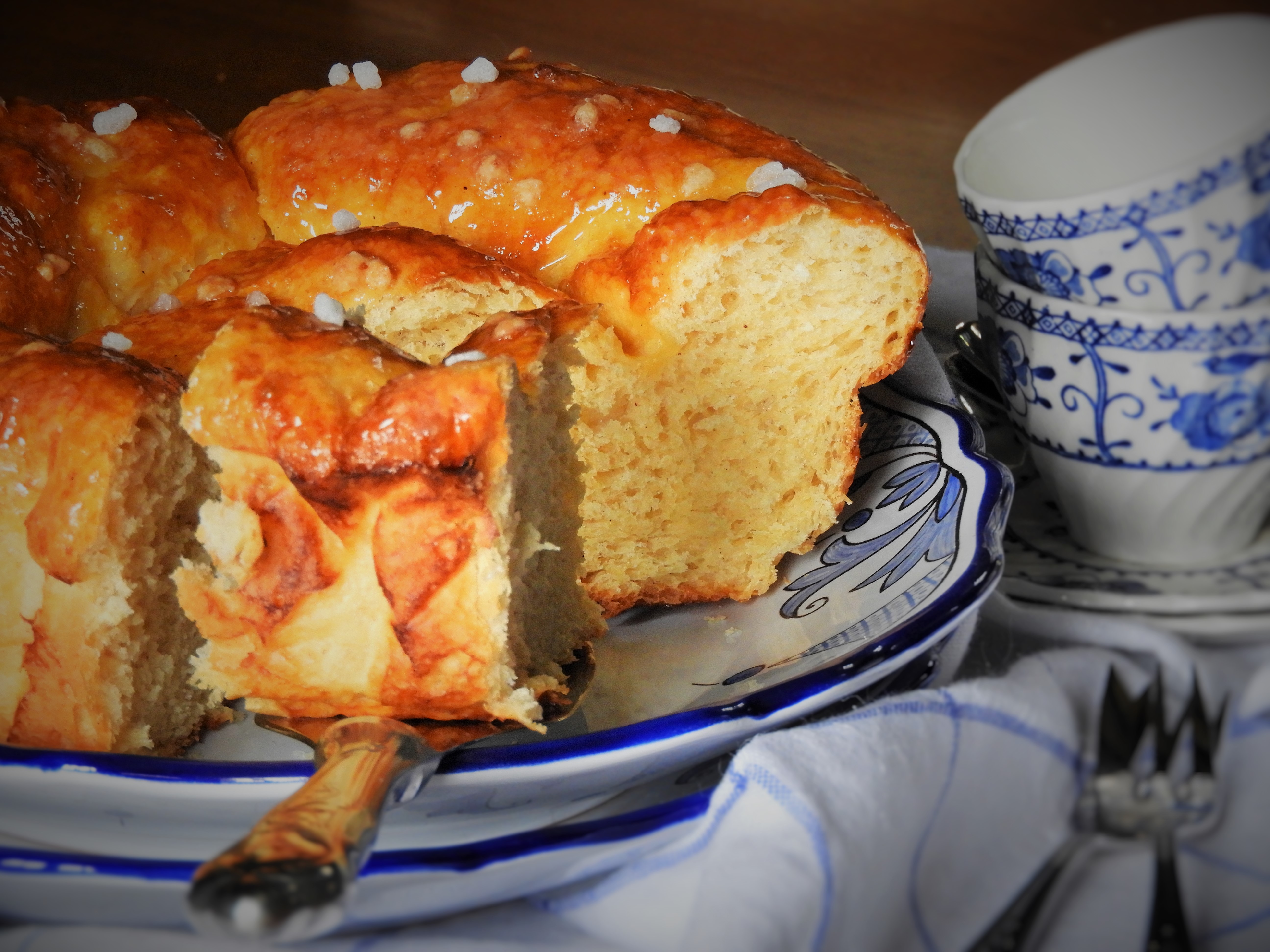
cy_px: 476
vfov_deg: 5.0
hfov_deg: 6.6
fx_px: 11006
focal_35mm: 300
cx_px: 635
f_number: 5.5
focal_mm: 53.7
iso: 400
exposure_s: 1/30
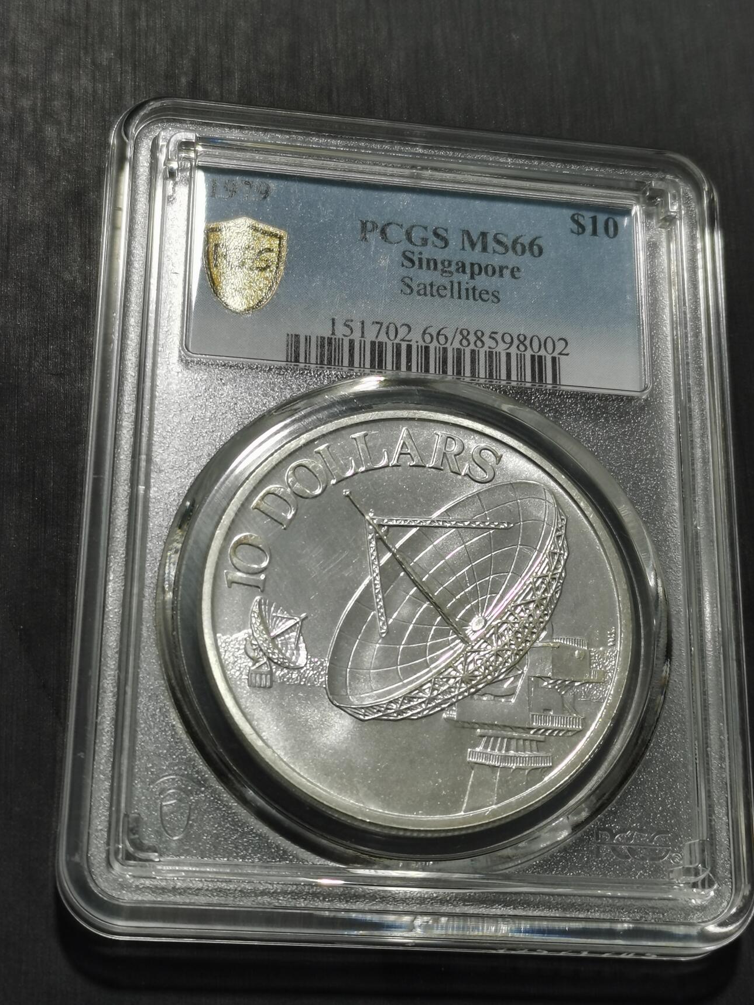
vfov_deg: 29.8
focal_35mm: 65
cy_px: 480
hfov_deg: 22.6
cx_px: 395
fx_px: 1888
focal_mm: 5.58
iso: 50
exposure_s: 1/90
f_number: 1.8
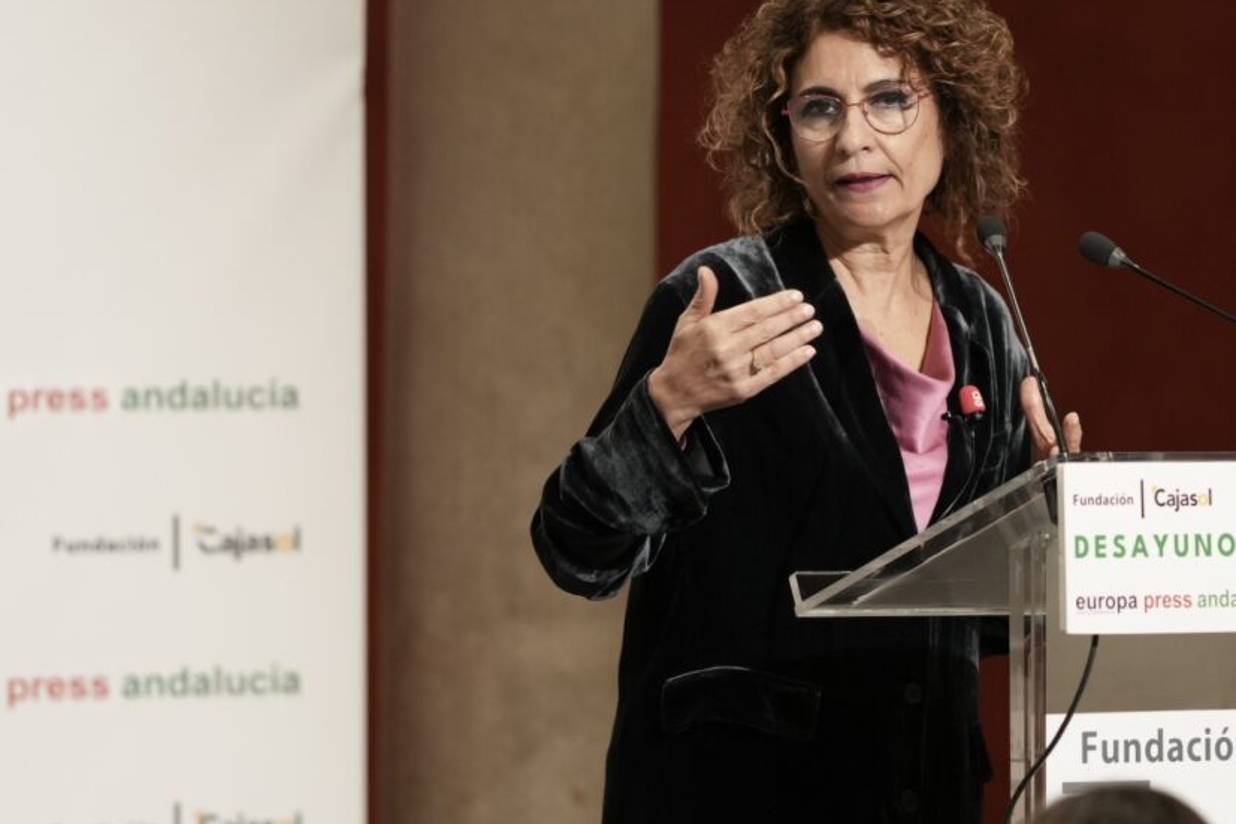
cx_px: 895
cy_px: 383
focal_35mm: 418
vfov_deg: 3.3
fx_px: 14348
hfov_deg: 4.9
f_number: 1.8
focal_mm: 135
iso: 640
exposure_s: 1/250
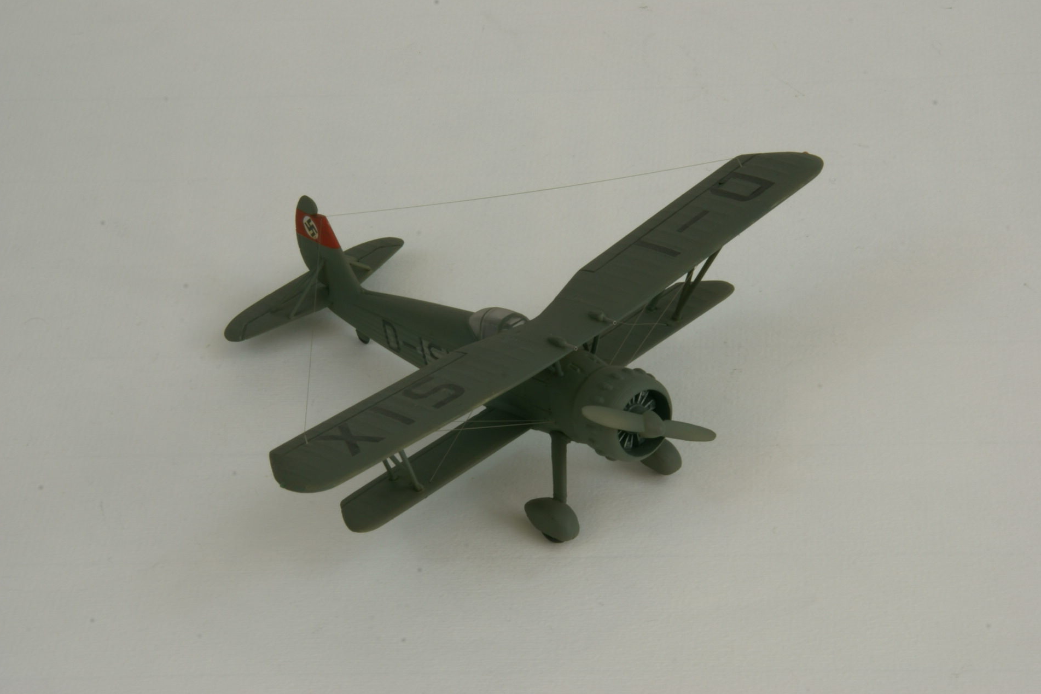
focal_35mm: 114
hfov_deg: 18.0
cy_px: 348
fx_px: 3282
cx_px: 517
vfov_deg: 12.1
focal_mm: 75
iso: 80
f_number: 36
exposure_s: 1.3
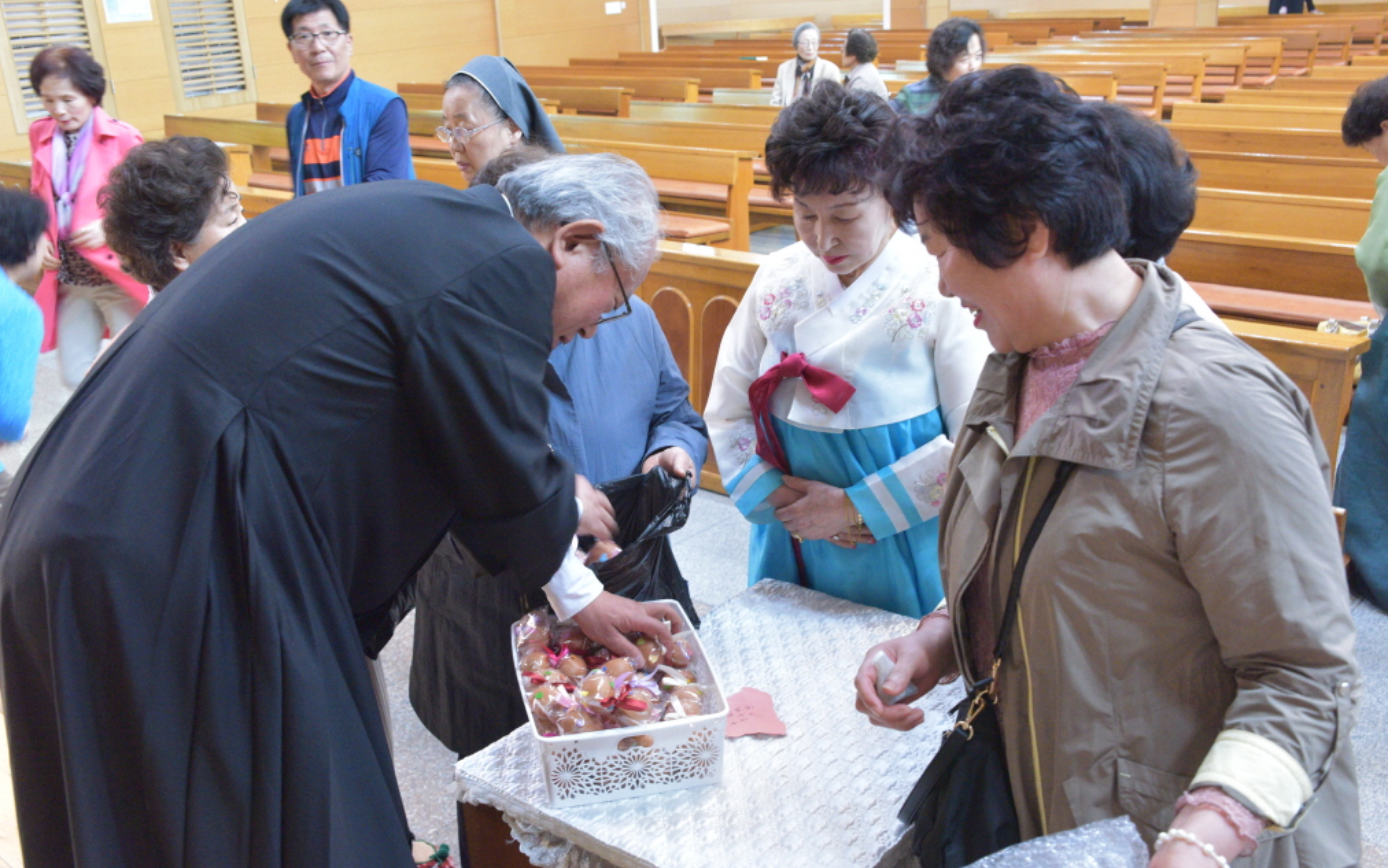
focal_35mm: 33
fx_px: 1249
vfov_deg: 38.3
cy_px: 448
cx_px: 697
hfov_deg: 58.1
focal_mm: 32
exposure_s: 1/30
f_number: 6.3
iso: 8000
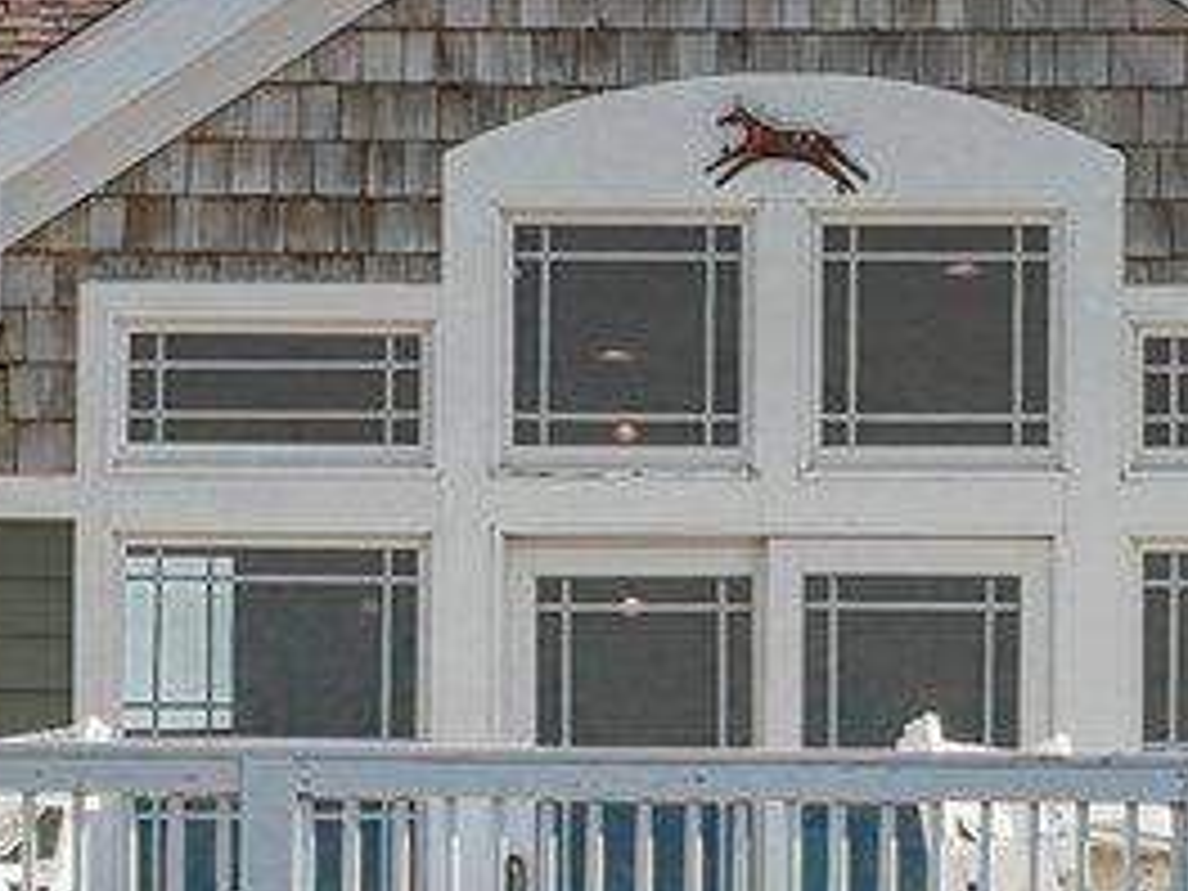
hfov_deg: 10.6
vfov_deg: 7.8
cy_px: 1539
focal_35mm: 186
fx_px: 6383
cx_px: 504
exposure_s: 1/1250
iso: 160
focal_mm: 12.29
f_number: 2.8
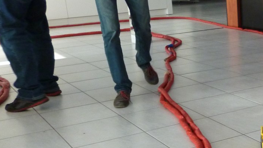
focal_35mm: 69
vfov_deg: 17.3
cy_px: 128
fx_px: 481
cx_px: 258
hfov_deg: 28.8
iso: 400
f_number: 3.1
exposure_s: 1/60
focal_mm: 5
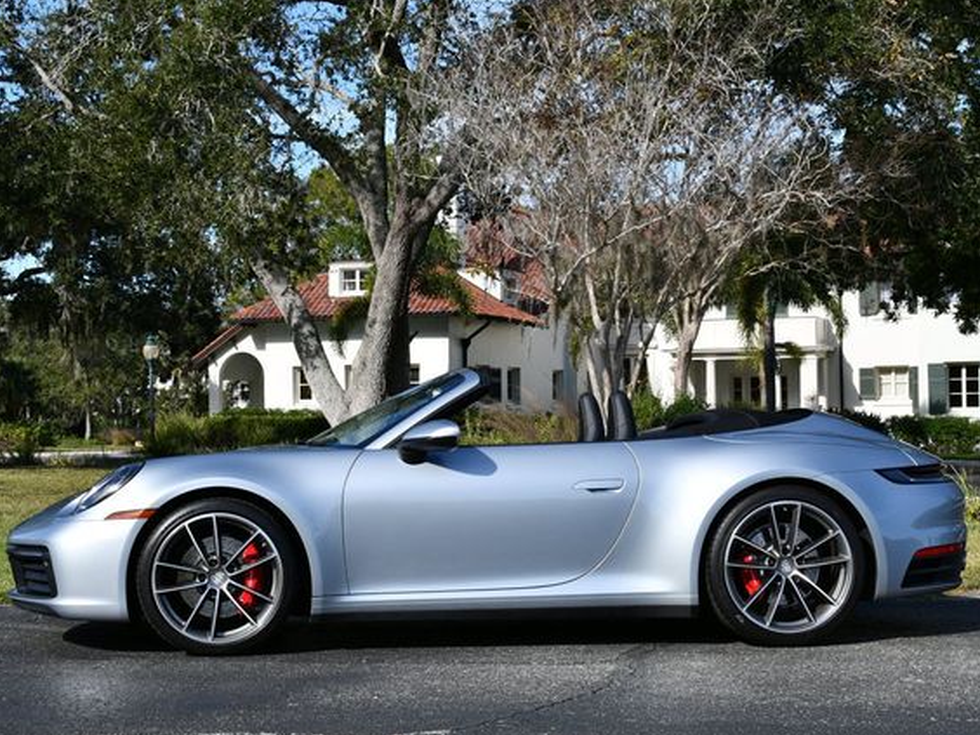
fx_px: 1670
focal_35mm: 59
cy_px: 368
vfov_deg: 24.8
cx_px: 493
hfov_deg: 32.7
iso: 100
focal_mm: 27
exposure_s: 1/250
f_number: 8
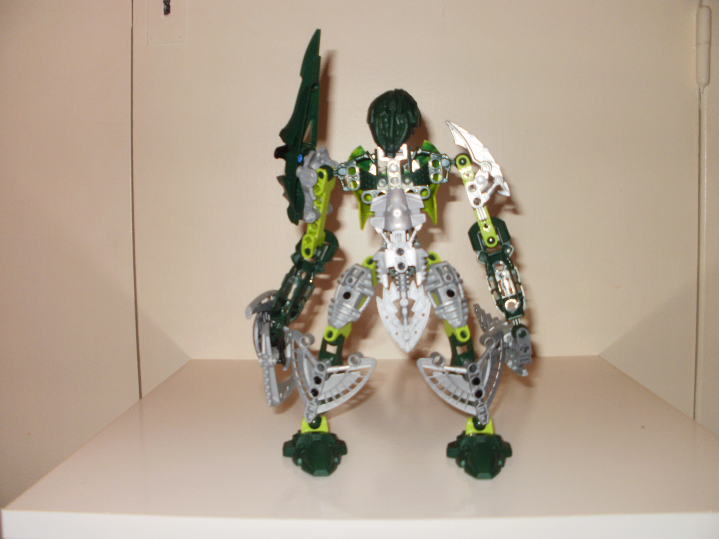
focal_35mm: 36
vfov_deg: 39.7
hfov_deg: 51.4
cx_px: 360
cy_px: 270
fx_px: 748
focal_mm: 6.3
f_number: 3.5
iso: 125
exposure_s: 1/30
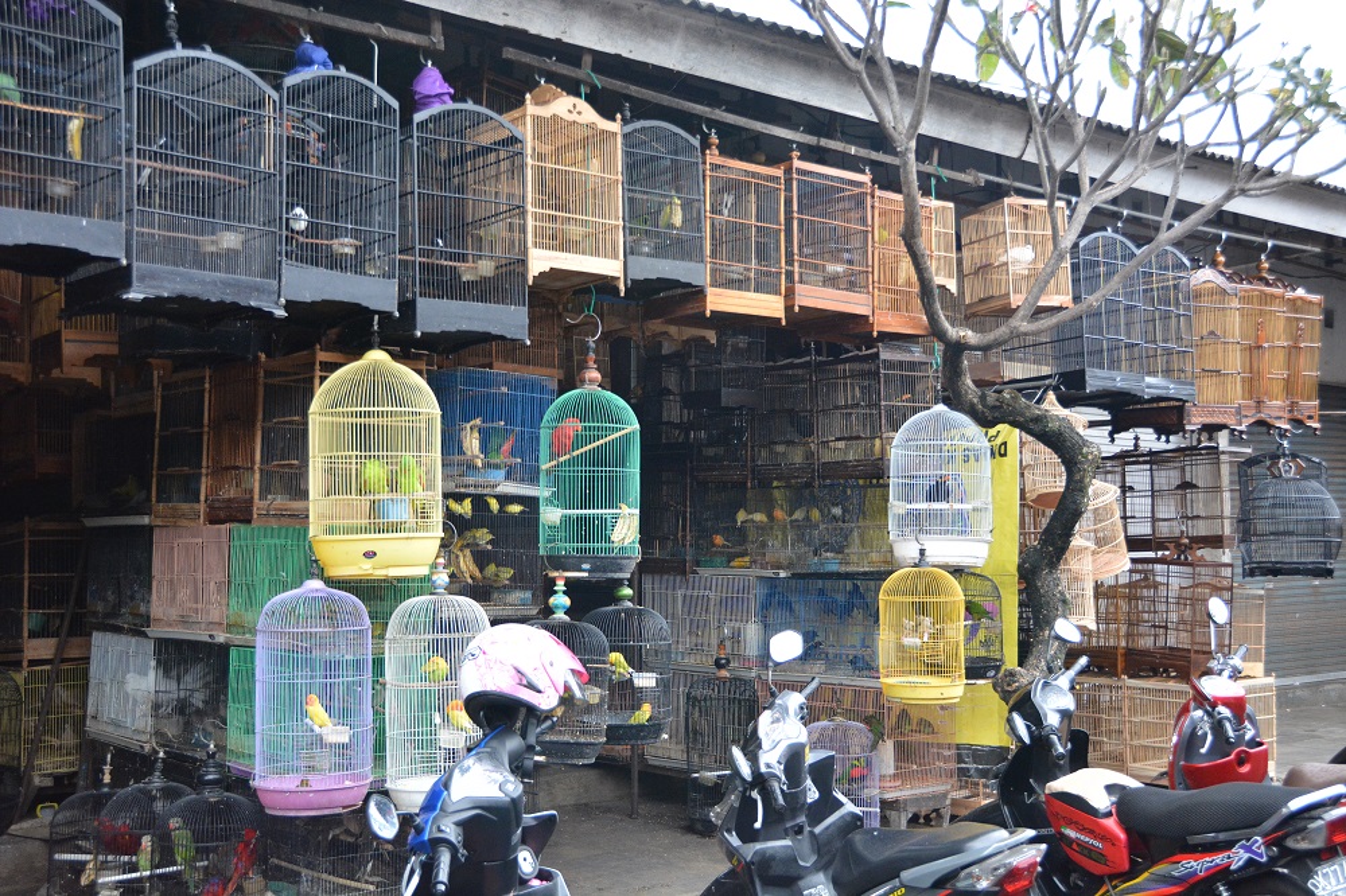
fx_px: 1626
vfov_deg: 30.8
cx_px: 673
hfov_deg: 45.0
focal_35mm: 44
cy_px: 448
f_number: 4
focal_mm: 29
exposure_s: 1/500
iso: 1600
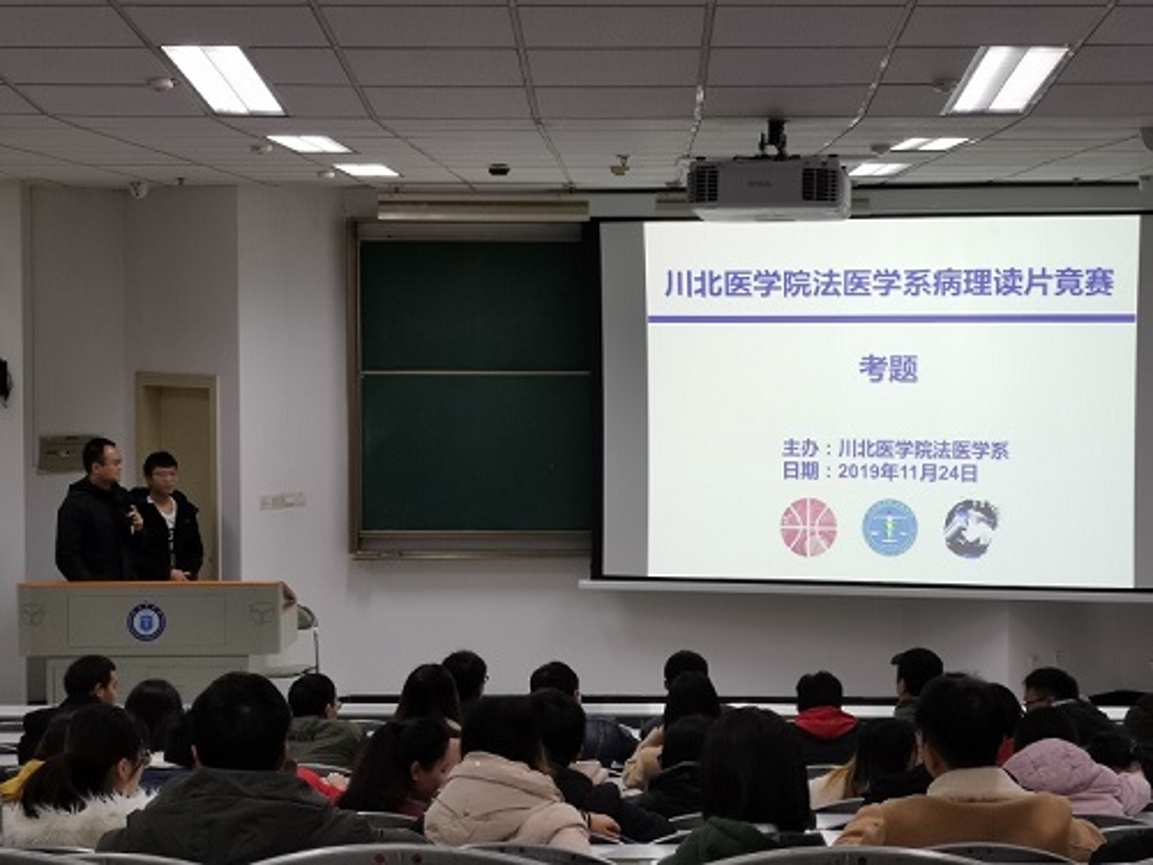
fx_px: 2698
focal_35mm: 81
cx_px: 576
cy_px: 432
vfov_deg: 18.2
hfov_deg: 24.1
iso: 200
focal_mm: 7.48
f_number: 2.4
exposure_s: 1/50
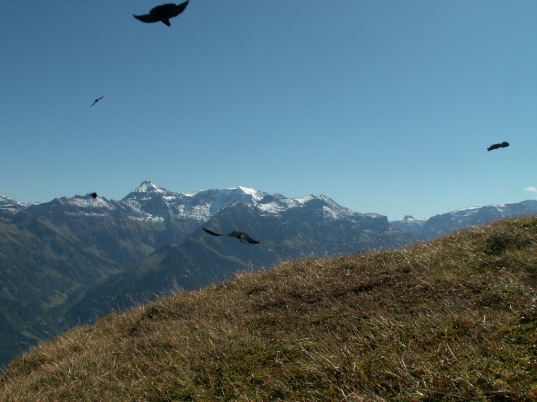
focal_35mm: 35
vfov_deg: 40.7
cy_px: 201
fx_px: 543
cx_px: 268
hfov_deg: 52.6
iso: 50
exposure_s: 1/250
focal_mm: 5.86
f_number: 8
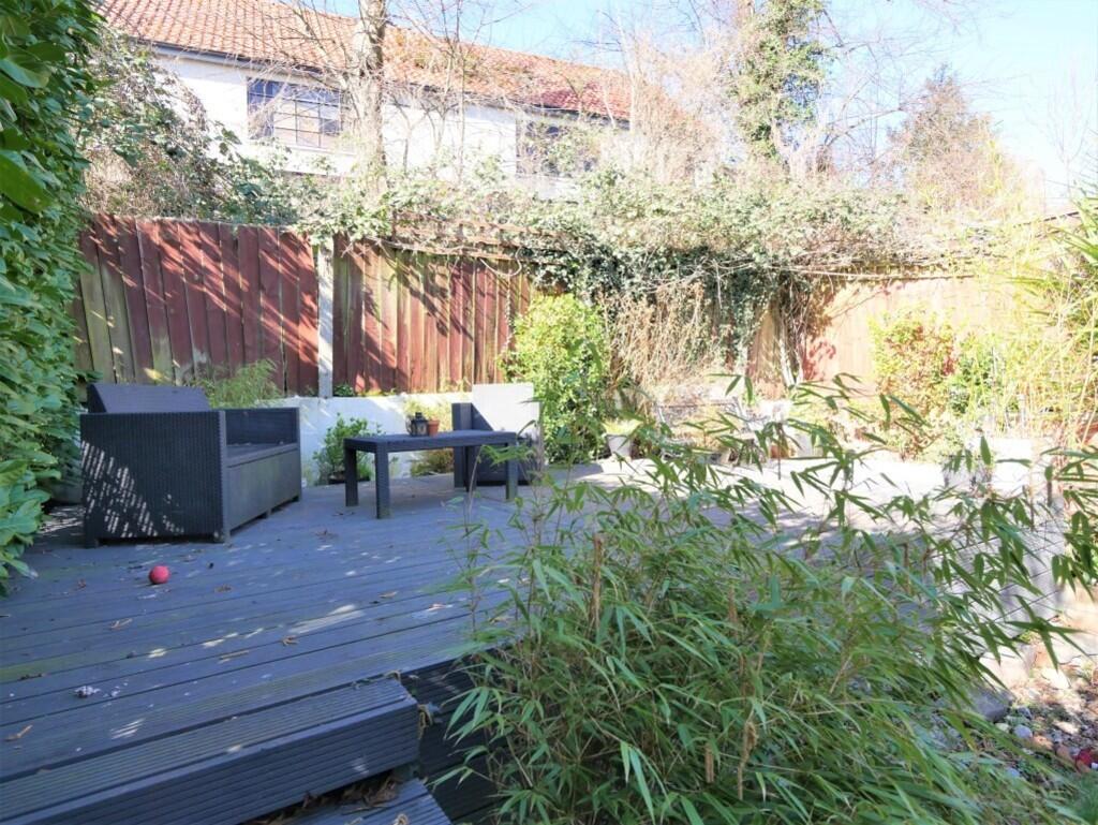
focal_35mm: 20
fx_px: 635
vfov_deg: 66.0
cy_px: 412
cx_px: 549
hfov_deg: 81.7
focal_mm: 10
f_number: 5
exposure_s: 1/160
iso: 200
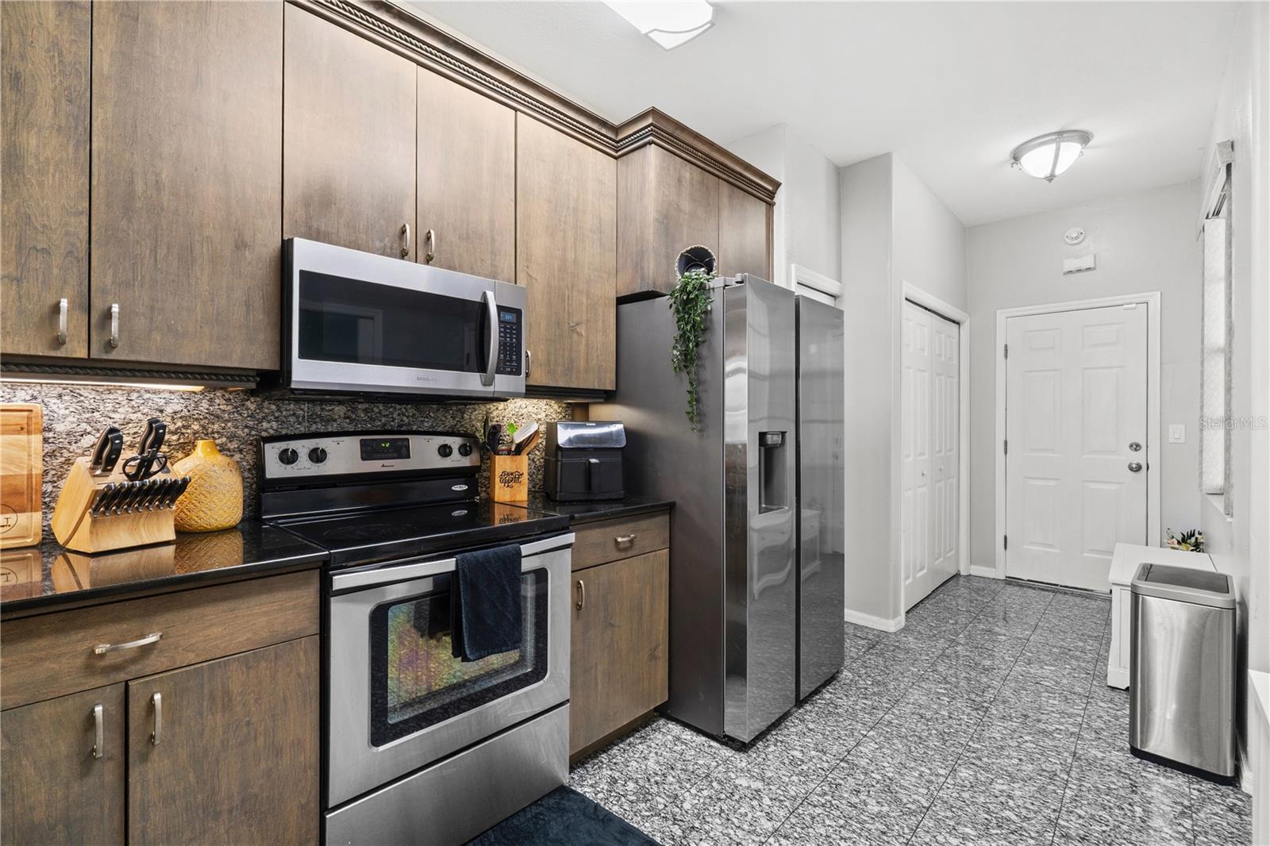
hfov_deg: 100.4
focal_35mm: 15
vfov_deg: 77.3
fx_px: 529
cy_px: 423
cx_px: 635
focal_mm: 10
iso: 250
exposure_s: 1/1.25
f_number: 8
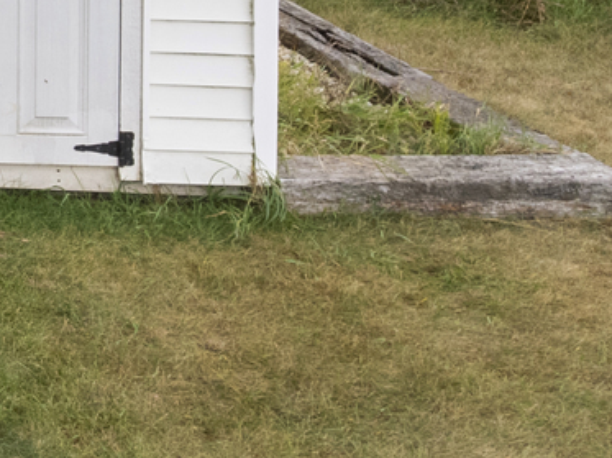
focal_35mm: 92
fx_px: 1625
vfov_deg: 14.9
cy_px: -217
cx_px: -716
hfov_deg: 15.5
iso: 100
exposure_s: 1/200
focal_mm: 8.38
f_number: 2.8
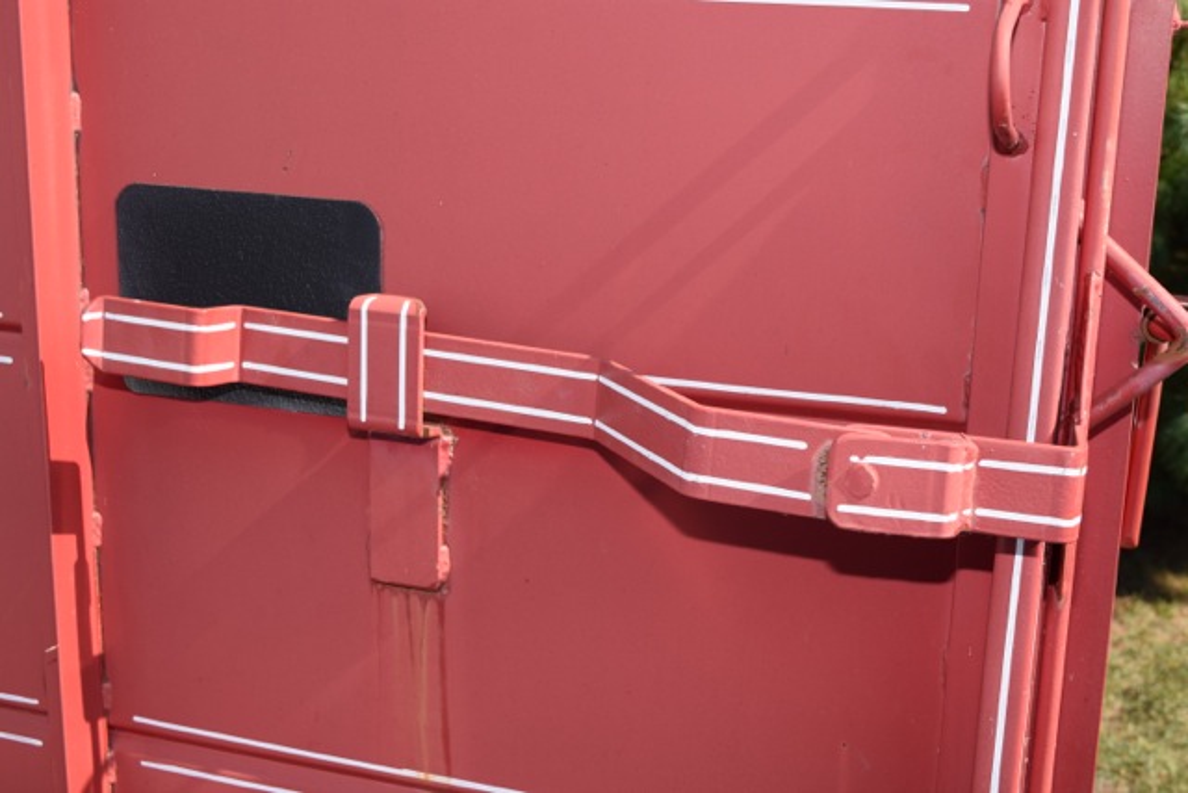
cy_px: 396
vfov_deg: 28.1
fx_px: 1584
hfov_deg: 41.1
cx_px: 594
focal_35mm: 48
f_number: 7.1
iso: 100
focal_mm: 32
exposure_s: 1/200
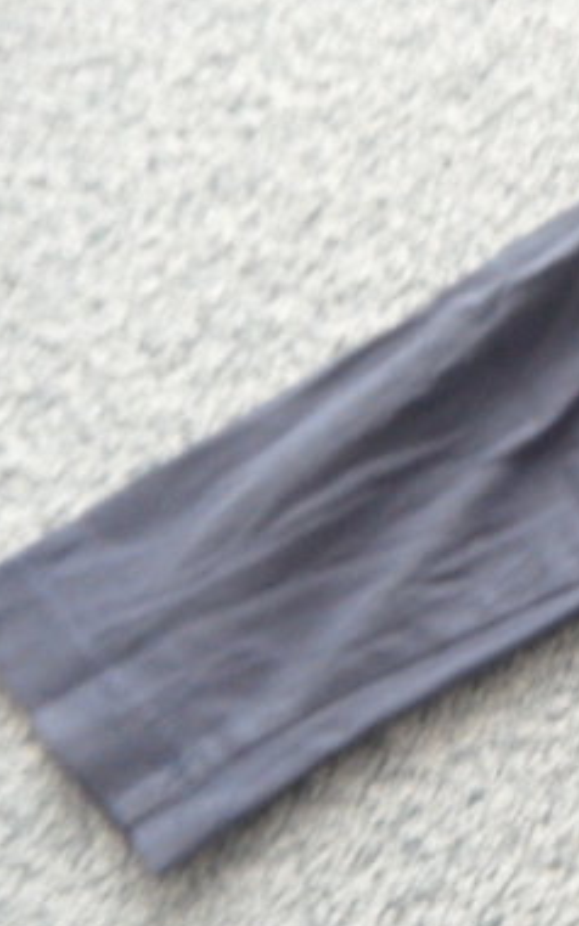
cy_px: 698
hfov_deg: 11.1
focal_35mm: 89
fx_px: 2248
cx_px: 1570
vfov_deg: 23.1
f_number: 2.9
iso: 80
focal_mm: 4.1
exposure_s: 1/30
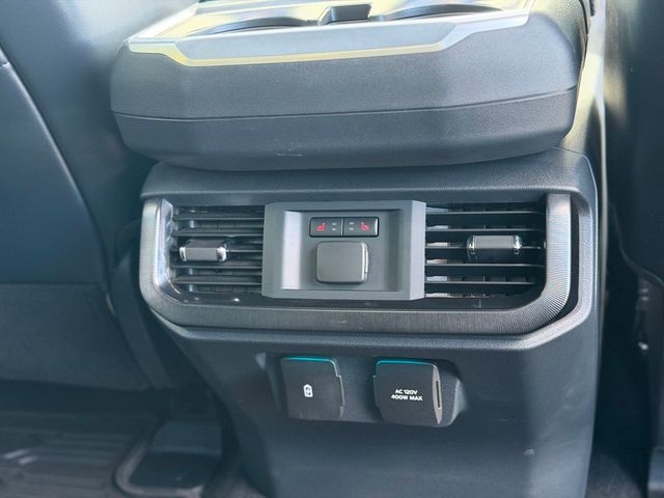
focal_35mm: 48
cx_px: 332
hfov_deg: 39.7
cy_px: 249
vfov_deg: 30.3
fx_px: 921
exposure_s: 1/58
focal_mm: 6.76
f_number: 1.78
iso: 250
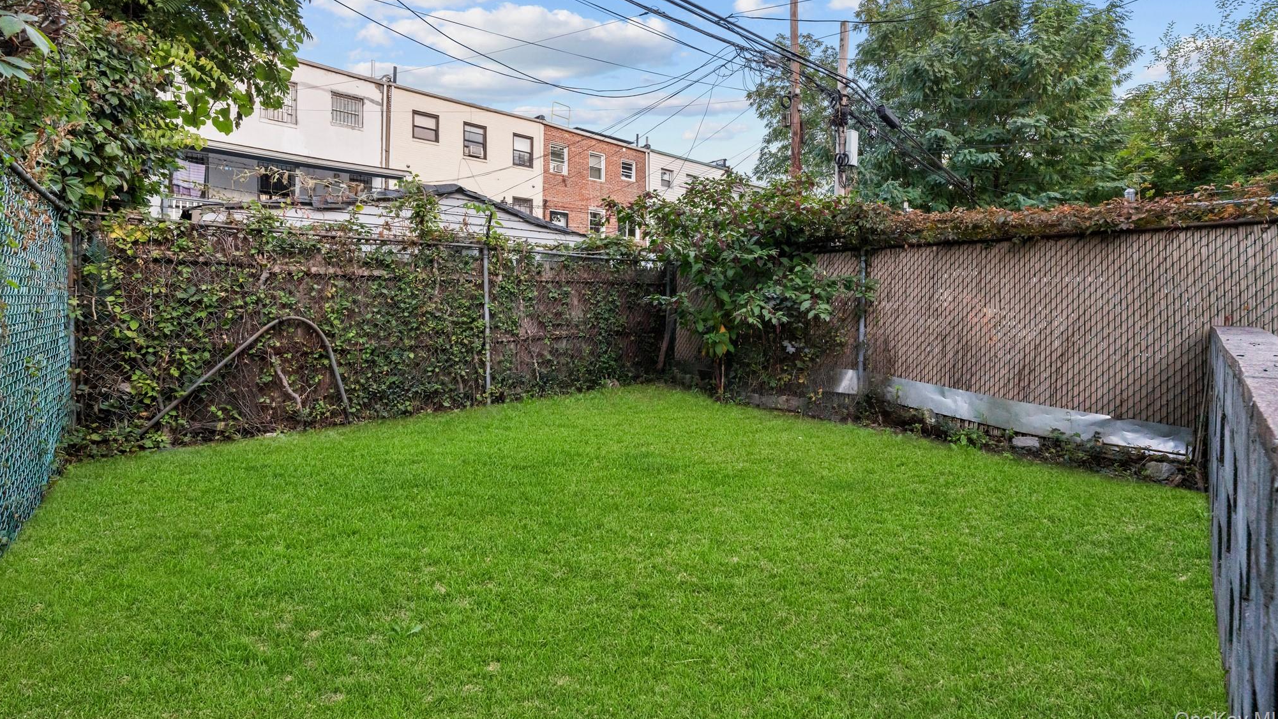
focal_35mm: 15
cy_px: 299
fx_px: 508
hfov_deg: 103.0
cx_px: 650
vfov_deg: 70.0
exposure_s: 1/320
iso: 4000
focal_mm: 14
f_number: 7.1
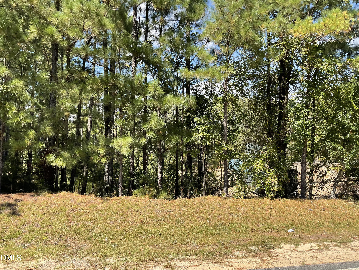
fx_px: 301
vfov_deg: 48.2
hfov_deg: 61.7
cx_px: 180
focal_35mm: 29
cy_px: 135
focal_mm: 3
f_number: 1.8
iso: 16
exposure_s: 1/562
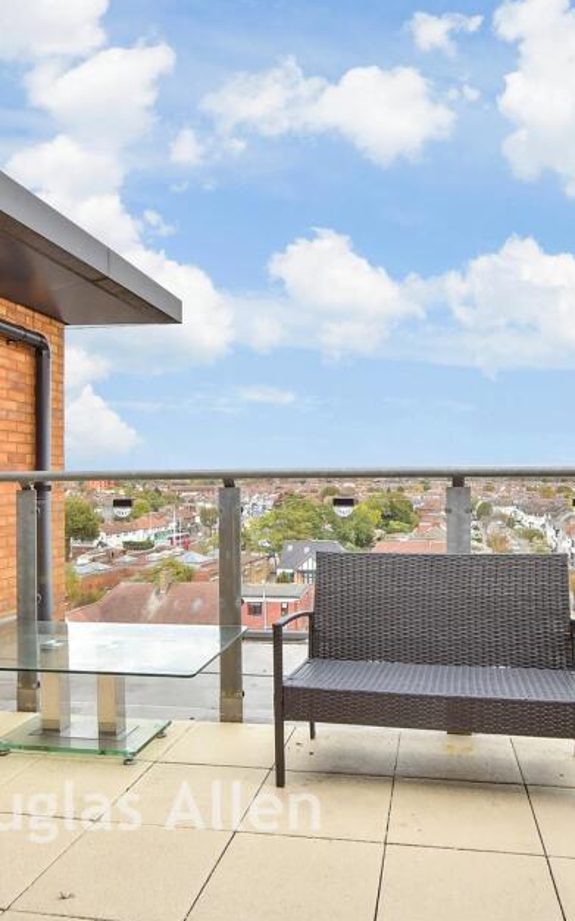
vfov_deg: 72.6
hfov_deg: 49.1
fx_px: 627
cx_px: 329
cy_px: 463
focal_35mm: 25
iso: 400
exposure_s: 1/200
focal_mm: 10
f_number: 7.1
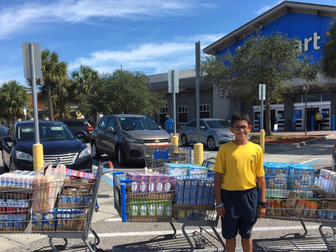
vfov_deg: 39.4
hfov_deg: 51.4
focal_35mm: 36
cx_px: 162
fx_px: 349
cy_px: 153
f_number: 2.2
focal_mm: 4.15
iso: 25
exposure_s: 1/1399
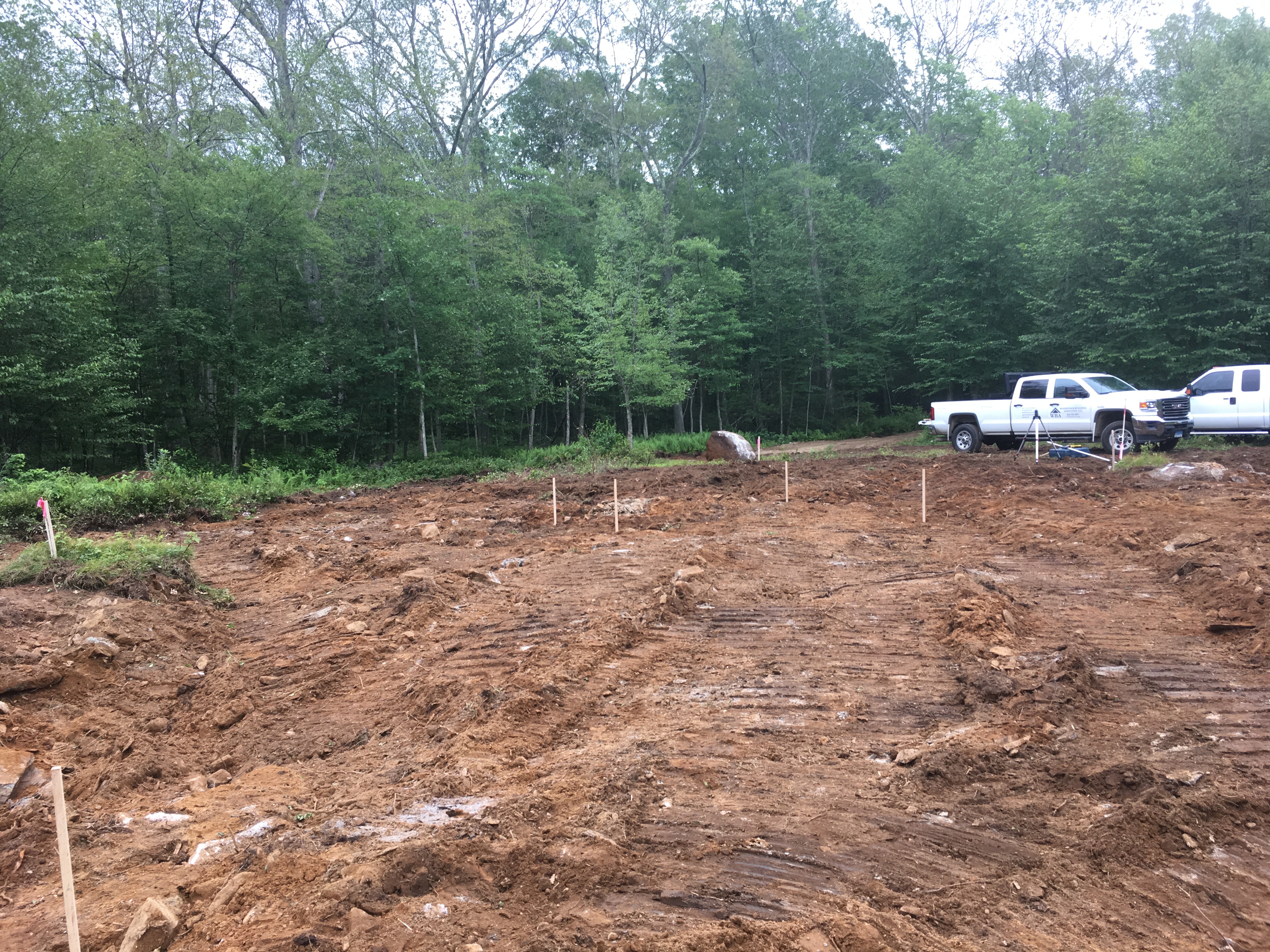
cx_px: 635
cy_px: 476
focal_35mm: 29
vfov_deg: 48.2
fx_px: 1064
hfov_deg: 61.7
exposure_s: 1/120
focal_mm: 4.15
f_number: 2.2
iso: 32
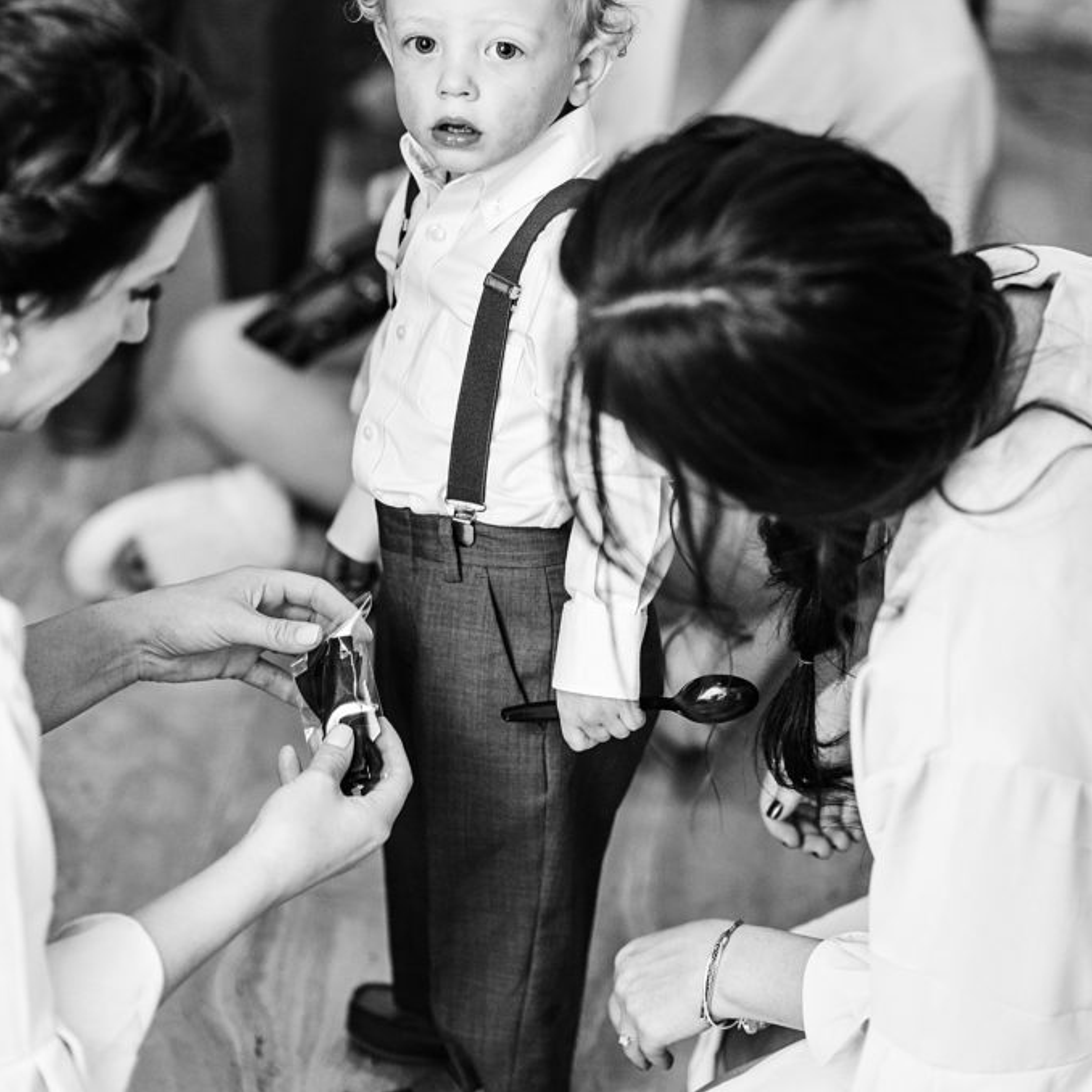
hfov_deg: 16.0
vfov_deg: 15.9
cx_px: 546
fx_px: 3890
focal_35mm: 109
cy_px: 345
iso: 800
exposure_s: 1/400
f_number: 2
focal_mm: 85
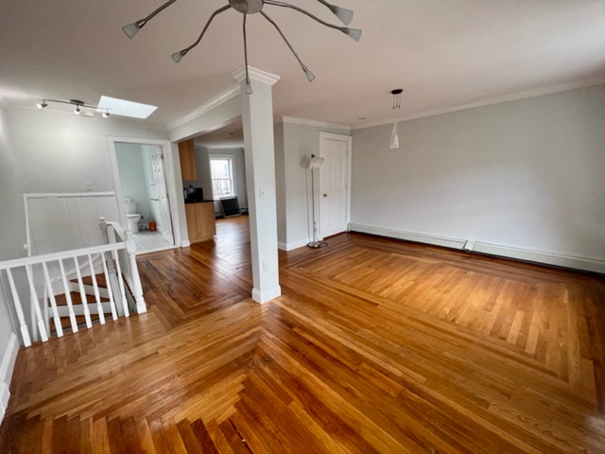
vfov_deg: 89.9
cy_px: 227
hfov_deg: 106.2
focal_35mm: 13
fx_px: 227
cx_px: 302
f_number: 1.8
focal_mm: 1.57
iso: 100
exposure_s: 1/99
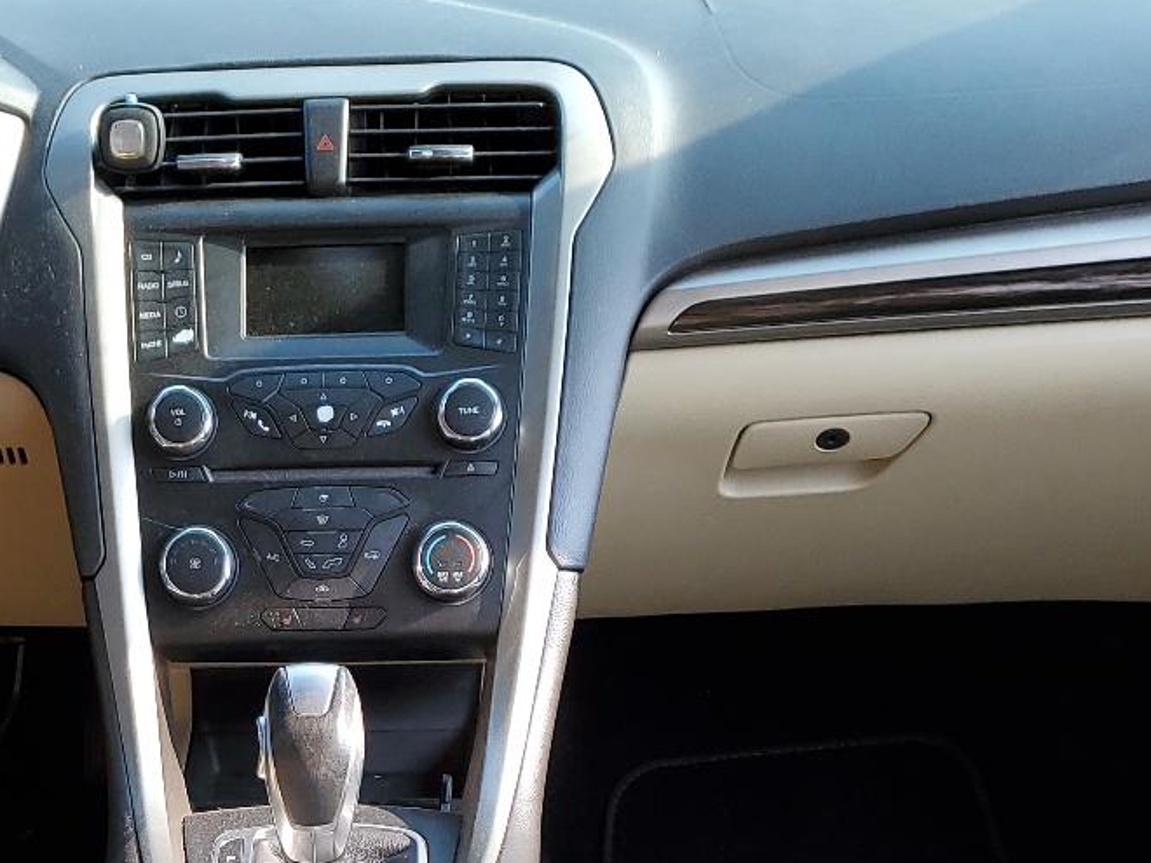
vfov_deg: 21.8
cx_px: 235
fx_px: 2095
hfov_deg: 30.0
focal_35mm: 63
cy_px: 997
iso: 50
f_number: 1.5
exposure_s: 1/323
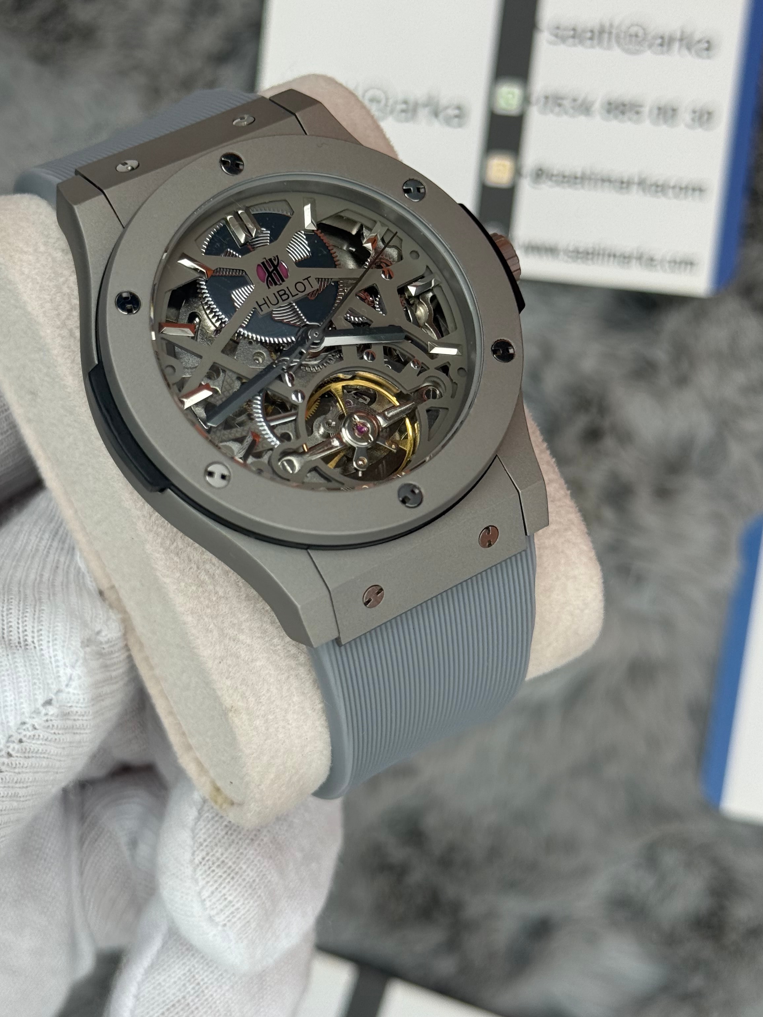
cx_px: 293
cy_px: 424
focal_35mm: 63
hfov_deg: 23.2
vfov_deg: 30.7
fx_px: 1852
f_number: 1.78
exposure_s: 1/828
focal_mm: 6.76
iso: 64
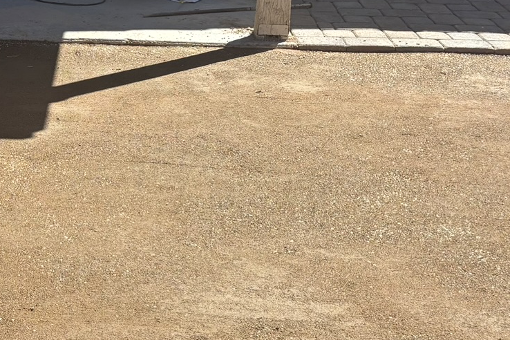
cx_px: -10
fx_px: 1062
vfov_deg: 18.1
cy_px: 81
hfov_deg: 25.5
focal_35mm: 75
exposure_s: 1/2151
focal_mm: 5.96
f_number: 1.6
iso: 50
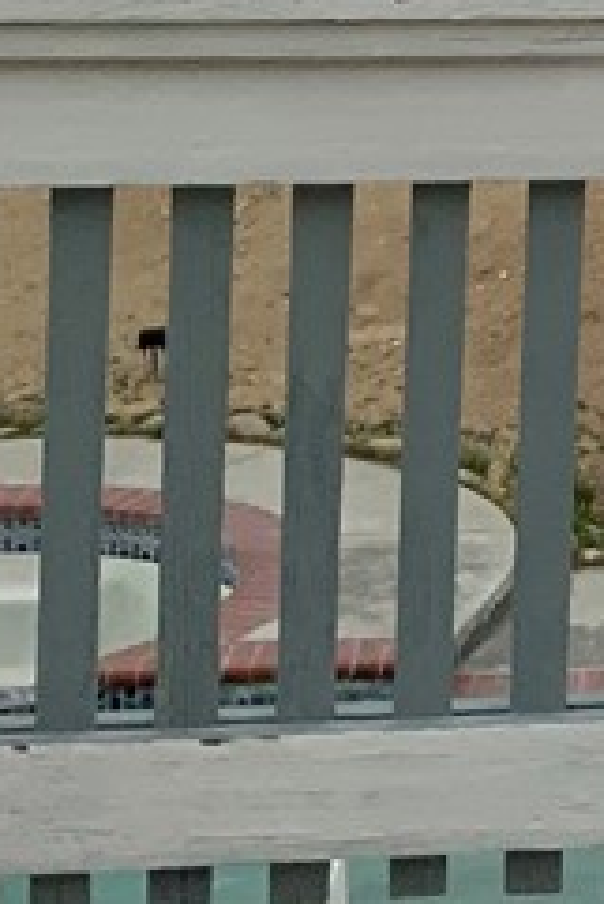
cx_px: 1429
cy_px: -495
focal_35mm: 128
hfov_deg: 9.6
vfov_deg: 14.8
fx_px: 3216
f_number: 1.8
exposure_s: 1/1377
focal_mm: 3
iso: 16
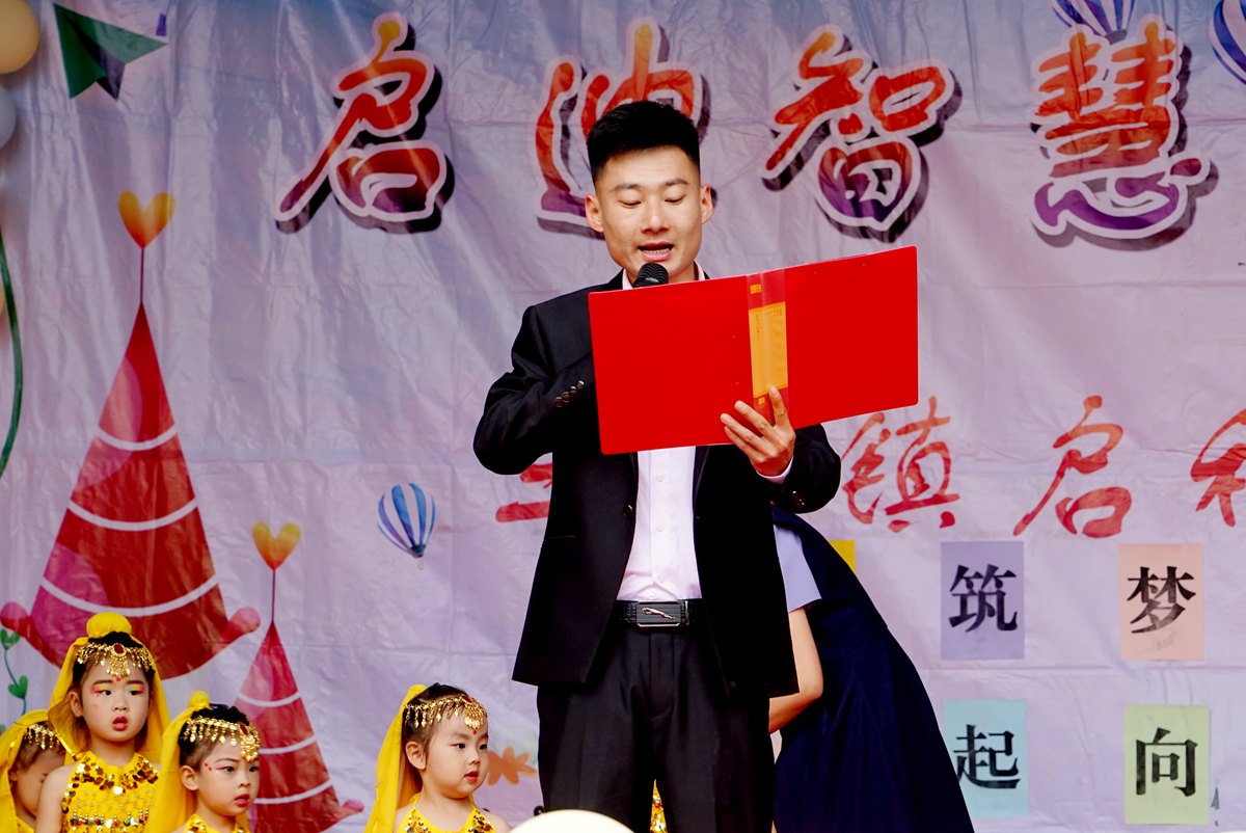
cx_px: 623
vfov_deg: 13.1
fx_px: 3637
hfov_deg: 19.4
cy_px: 416
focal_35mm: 105
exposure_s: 1/125
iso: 500
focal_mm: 105
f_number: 6.7
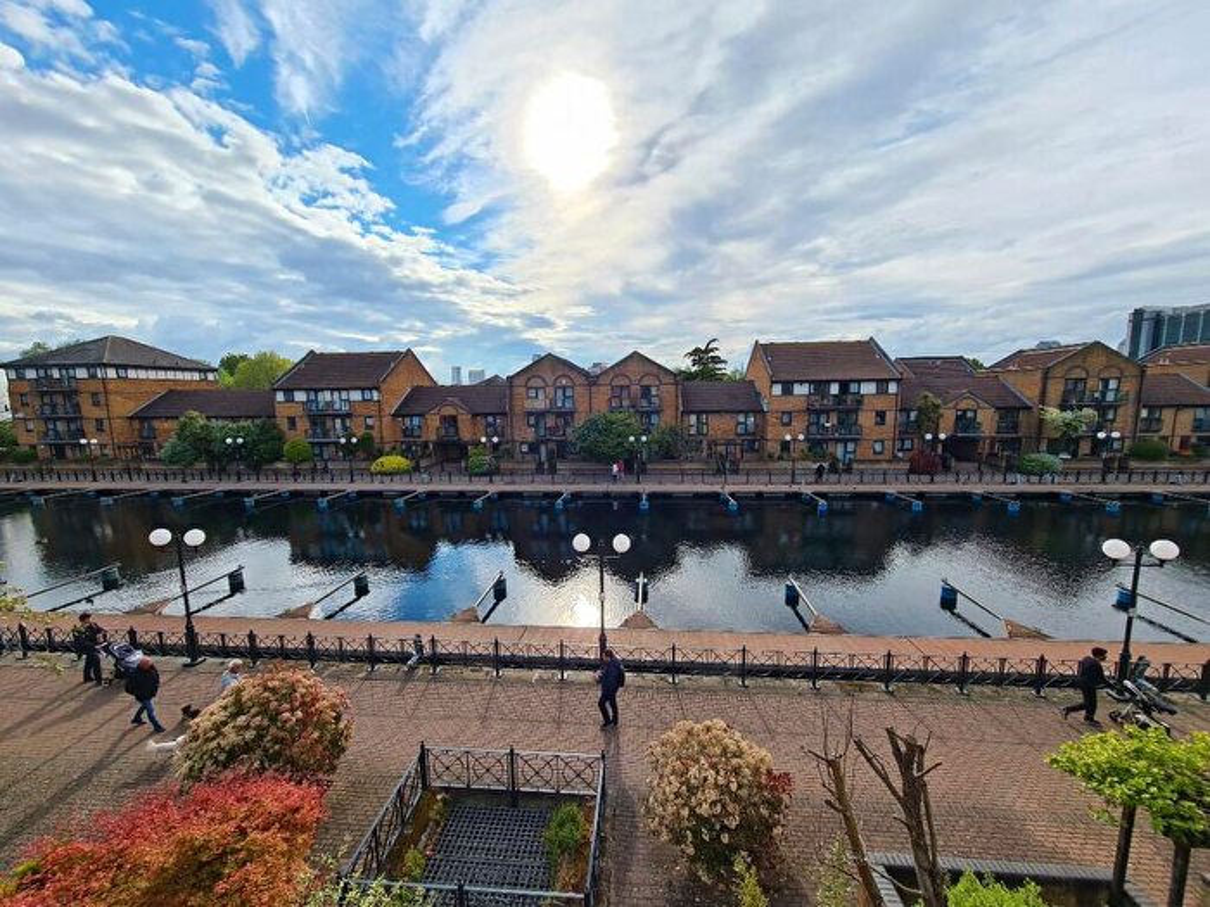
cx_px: 605
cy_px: 454
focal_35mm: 13
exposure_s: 1/1480
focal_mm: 2.2
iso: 50
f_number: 2.2
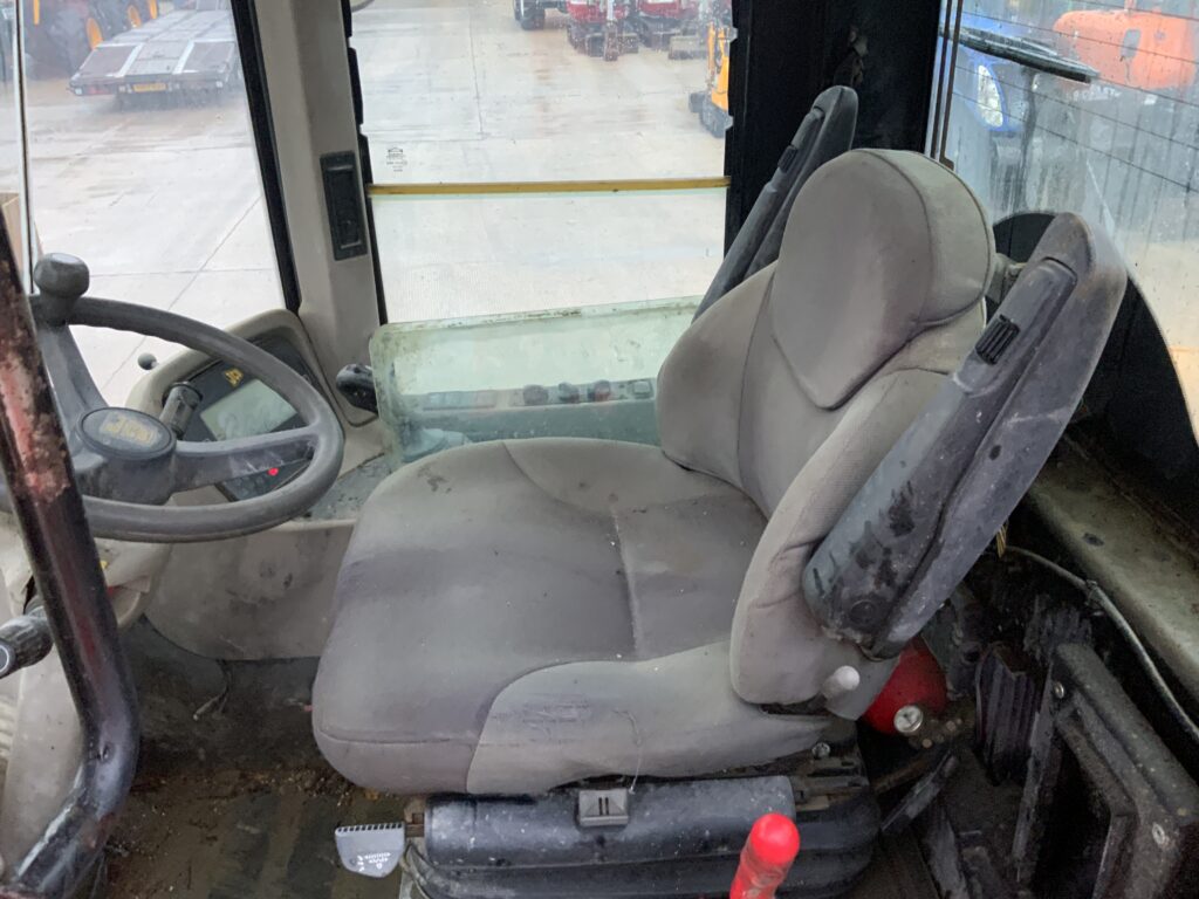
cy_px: 450
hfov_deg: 61.7
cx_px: 600
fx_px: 1004
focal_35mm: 29
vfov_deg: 48.2
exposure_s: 1/60
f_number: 1.8
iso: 250
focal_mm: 3
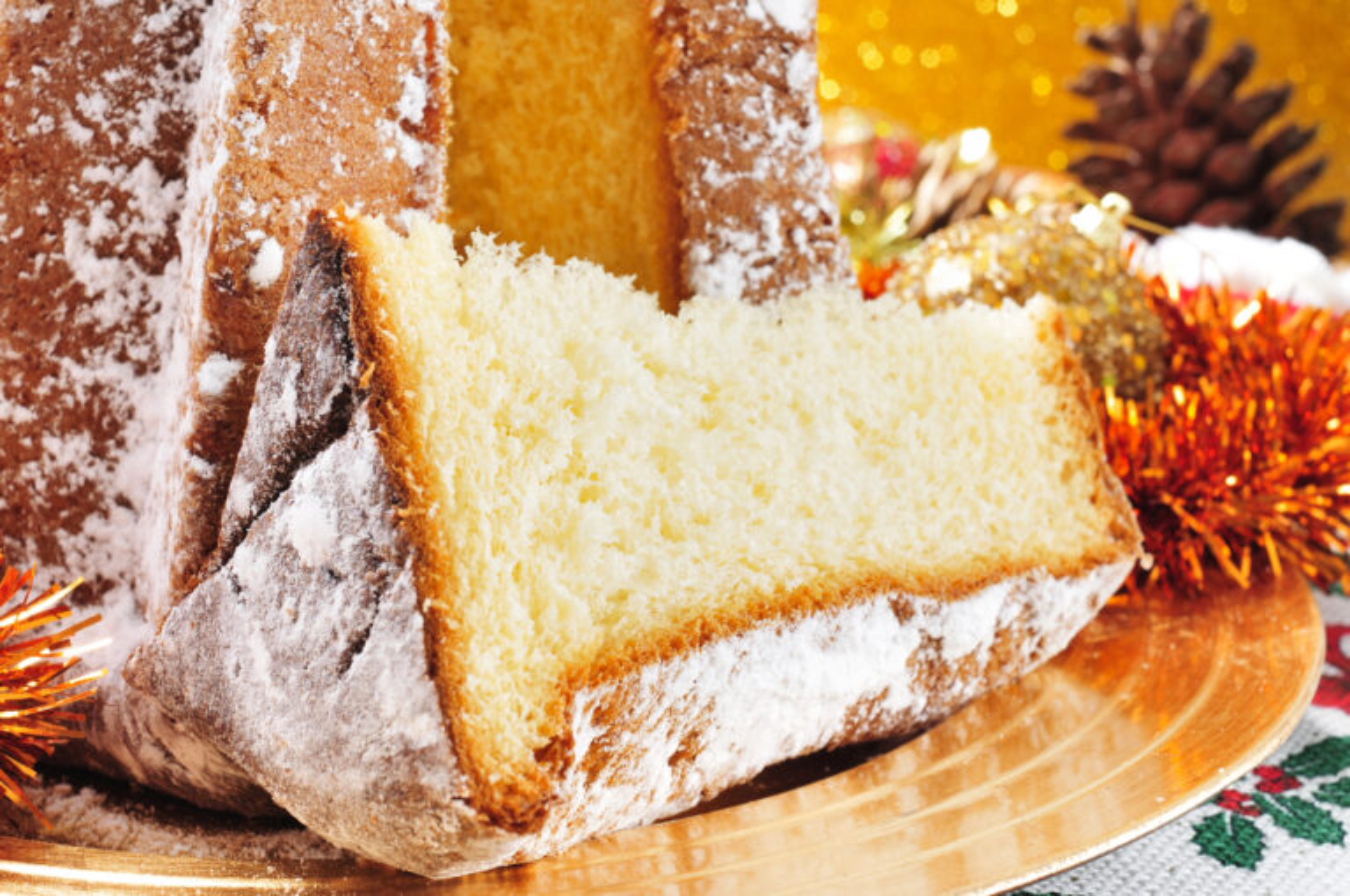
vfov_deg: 25.7
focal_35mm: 52
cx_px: 675
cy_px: 448
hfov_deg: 37.9
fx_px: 1966
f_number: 9
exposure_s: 1/125
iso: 200
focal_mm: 35
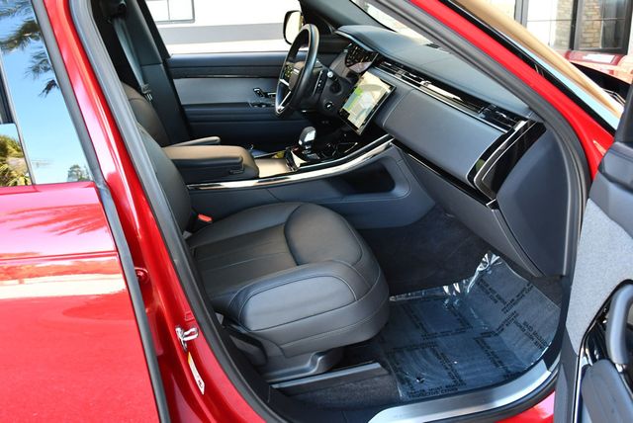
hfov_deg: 53.1
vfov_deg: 36.9
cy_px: 212
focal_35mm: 36
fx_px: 634
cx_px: 316
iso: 800
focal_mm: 18
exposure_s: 1/160
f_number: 3.5
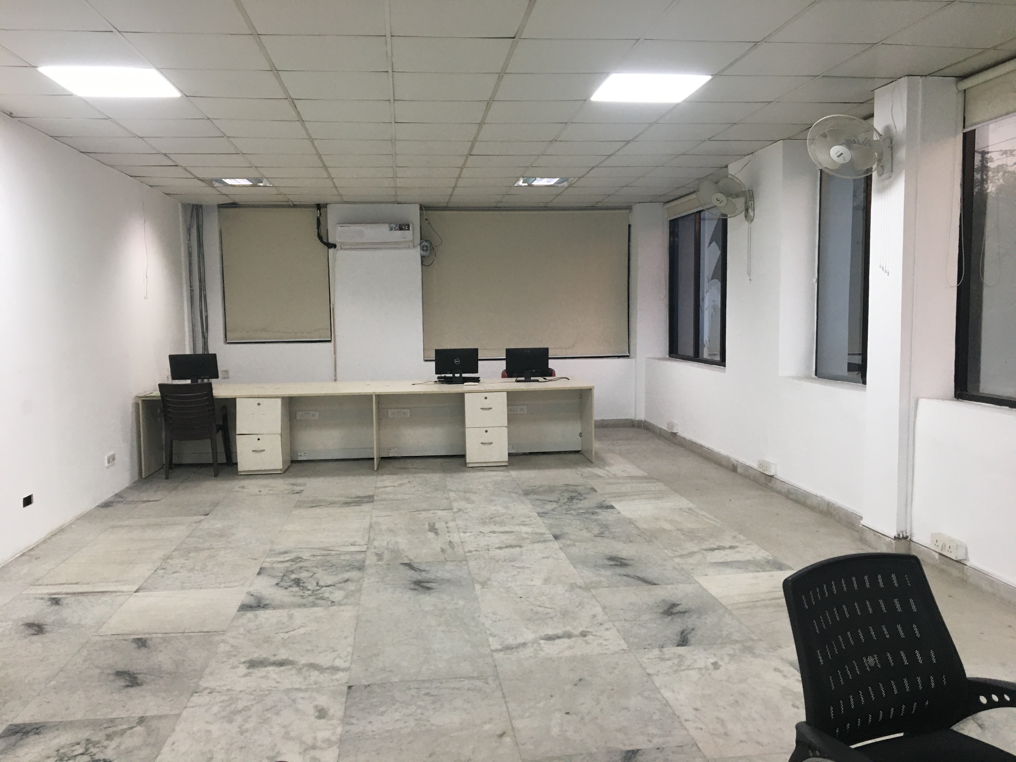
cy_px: 381
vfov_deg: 48.2
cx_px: 508
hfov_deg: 61.7
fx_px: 851
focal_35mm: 29
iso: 64
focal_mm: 4.15
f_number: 2.2
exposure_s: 1/33
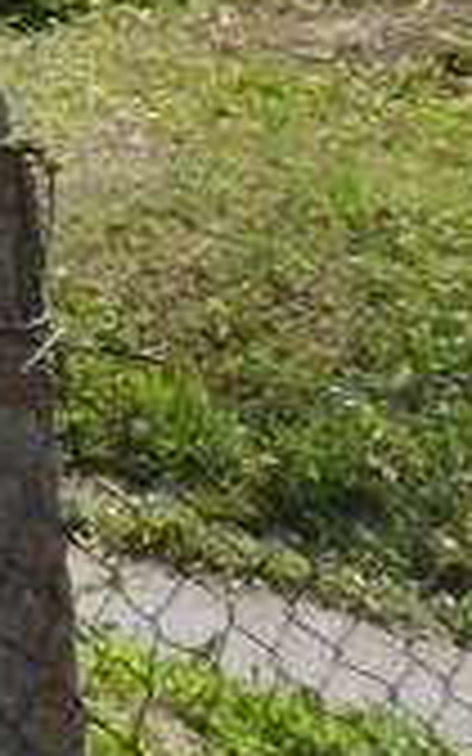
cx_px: -1555
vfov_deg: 12.1
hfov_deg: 6.4
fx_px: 3190
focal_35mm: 155
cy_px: -706
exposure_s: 1/200
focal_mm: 4.3
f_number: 7.8
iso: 100
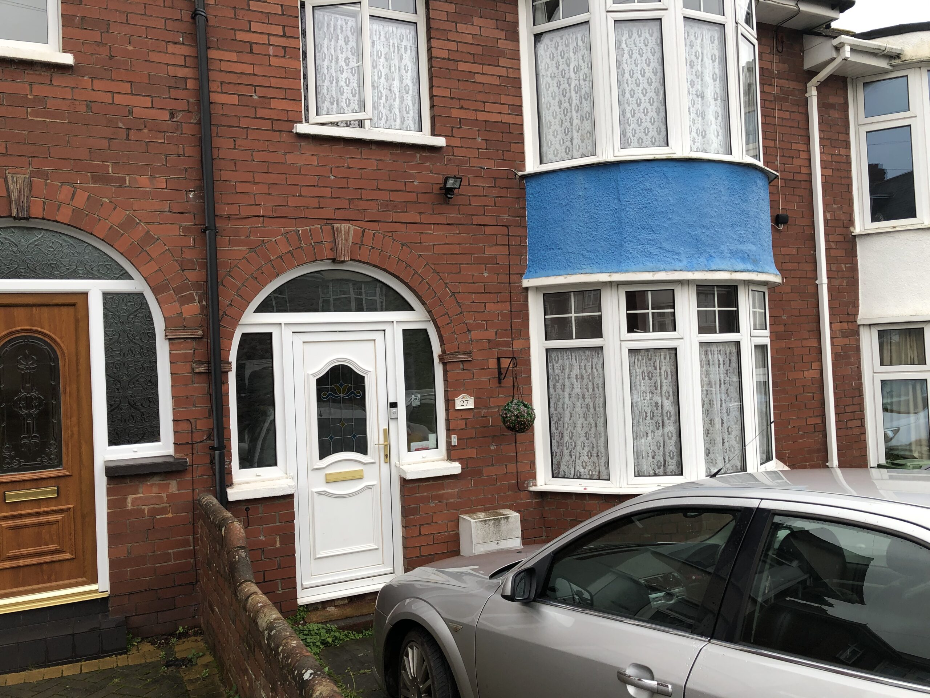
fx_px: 752
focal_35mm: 28
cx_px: 465
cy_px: 349
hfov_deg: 63.4
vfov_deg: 49.7
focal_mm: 4
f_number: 1.8
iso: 32
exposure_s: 1/120
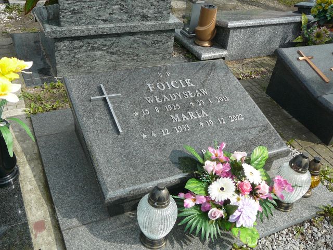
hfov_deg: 52.6
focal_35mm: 35
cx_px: 166
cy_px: 125
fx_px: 337
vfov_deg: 40.7
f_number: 2.8
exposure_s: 1/800
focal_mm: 5.2
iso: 80
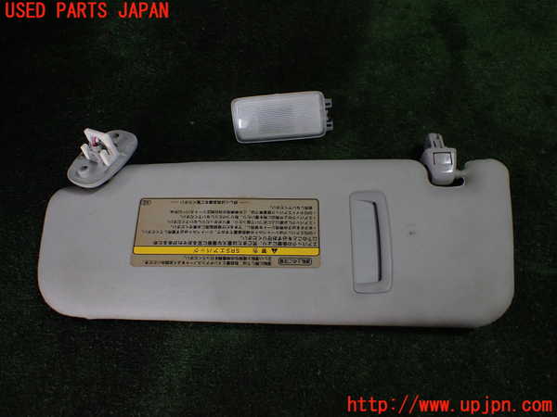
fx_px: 483
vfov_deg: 46.8
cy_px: 208
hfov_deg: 60.0
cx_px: 278
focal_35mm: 30
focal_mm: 5.4
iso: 200
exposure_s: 1/125
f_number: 2.3
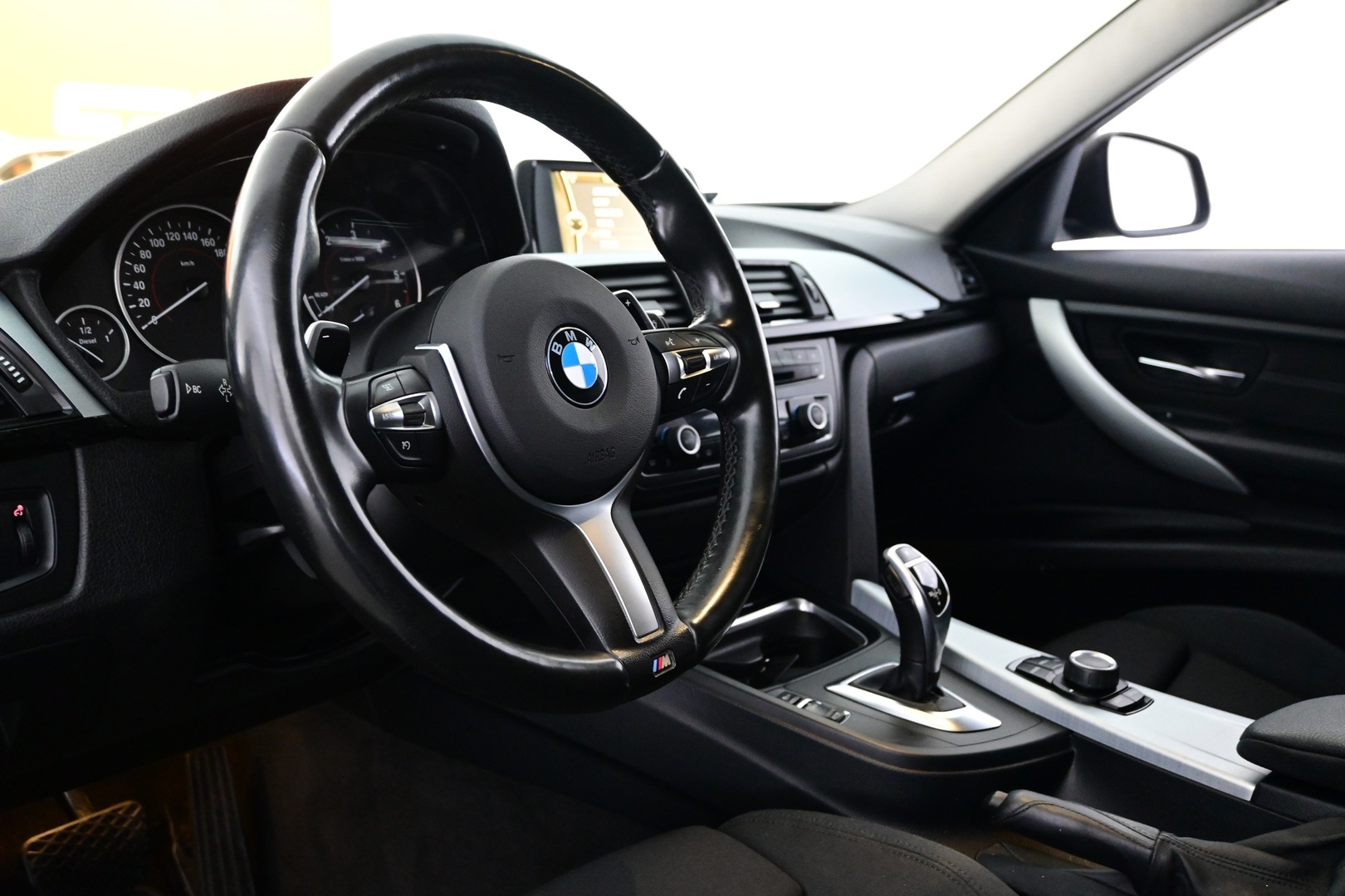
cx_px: 672
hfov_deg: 59.5
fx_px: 1177
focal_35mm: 32
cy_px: 448
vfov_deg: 41.7
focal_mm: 21
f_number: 4
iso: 3600
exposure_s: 1/30
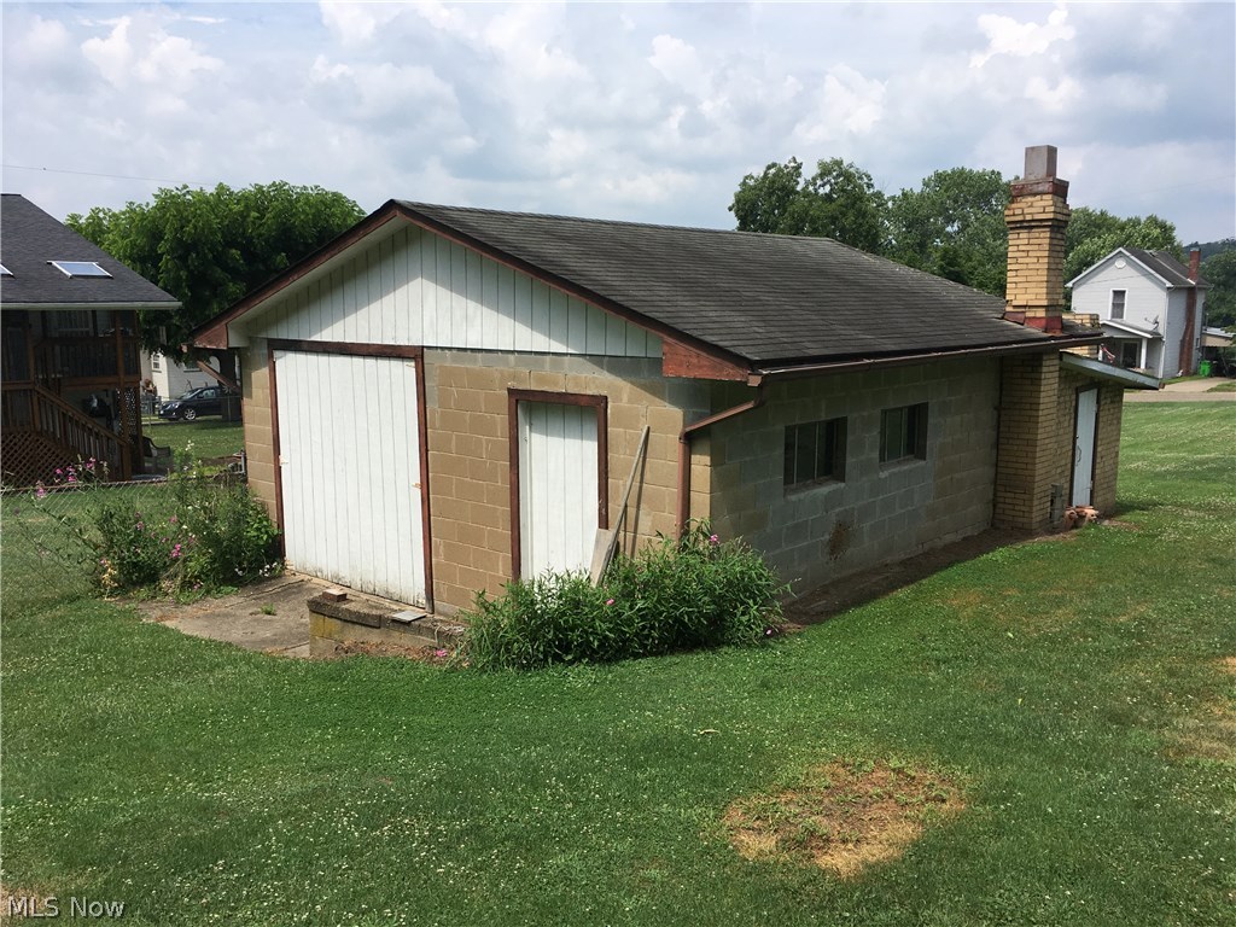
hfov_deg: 61.7
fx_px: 1035
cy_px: 464
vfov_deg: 48.2
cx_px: 618
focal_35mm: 29
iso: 25
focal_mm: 4.15
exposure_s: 1/2331
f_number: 2.2
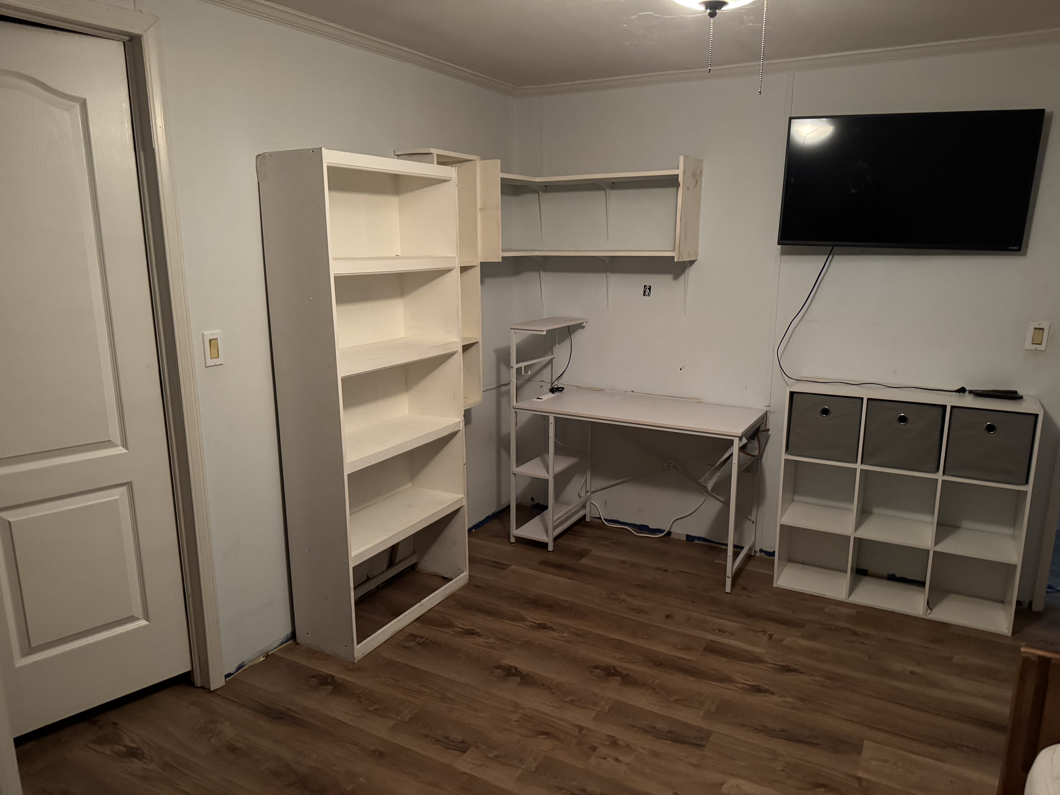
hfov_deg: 71.6
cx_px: 530
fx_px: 735
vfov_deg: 56.8
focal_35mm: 24
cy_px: 398
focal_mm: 6.76
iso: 1000
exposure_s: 1/30
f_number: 1.78
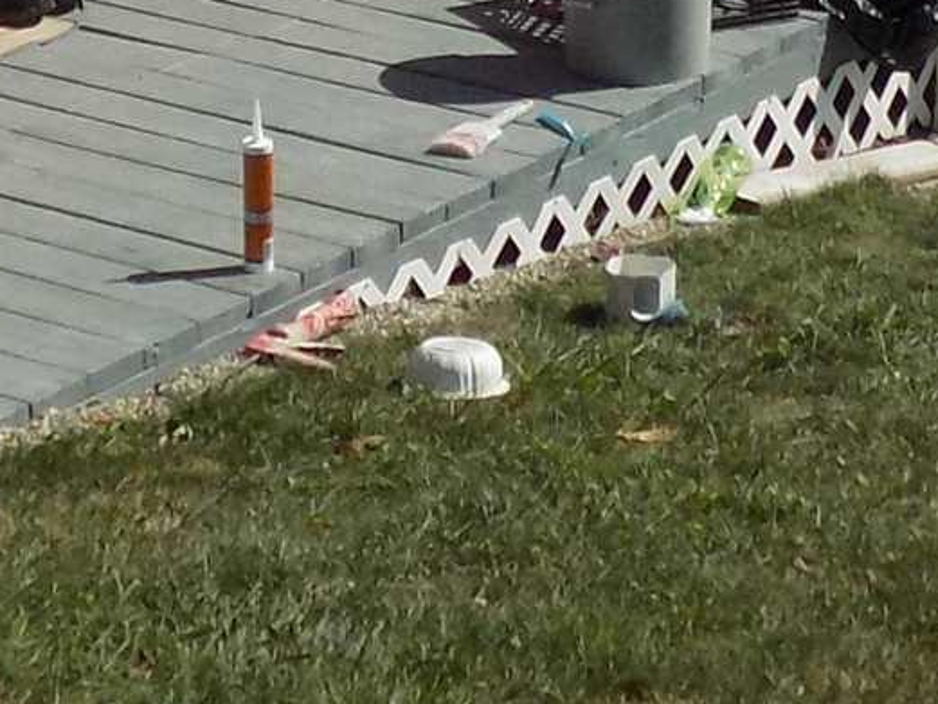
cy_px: -546
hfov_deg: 11.1
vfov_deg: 8.1
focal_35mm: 177
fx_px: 4797
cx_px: 158
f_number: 10.6
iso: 80
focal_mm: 5.3
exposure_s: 1/160
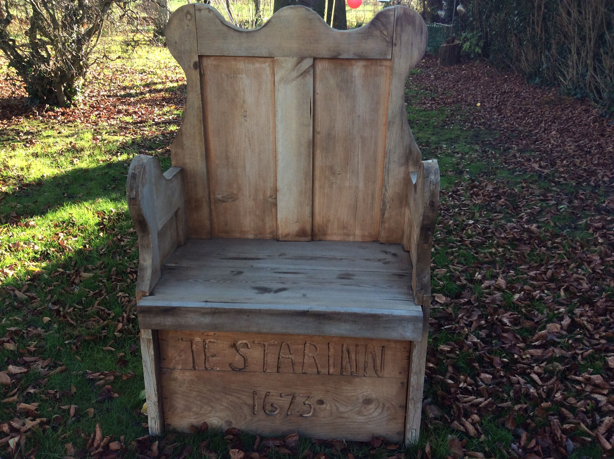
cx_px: 307
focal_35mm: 32
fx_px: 567
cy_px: 230
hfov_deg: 56.9
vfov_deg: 44.1
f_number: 2.4
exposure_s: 1/186
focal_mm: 3.3
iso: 32
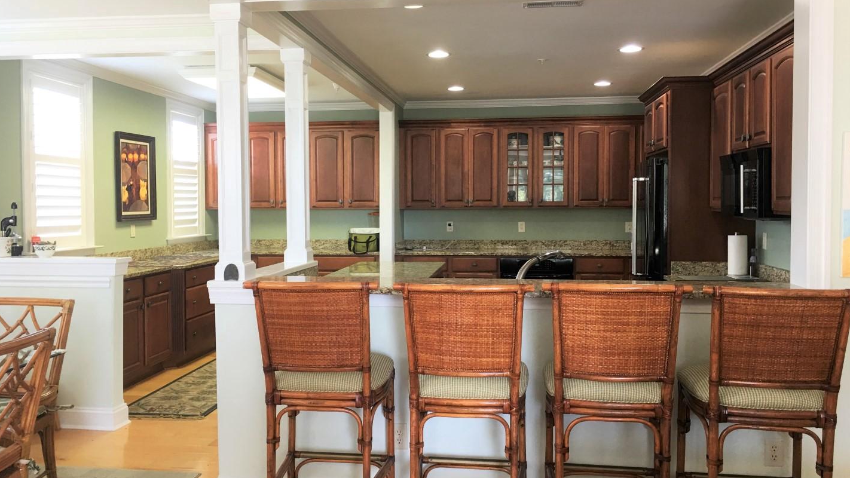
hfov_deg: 61.0
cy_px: 234
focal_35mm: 32
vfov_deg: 36.7
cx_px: 422
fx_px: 721
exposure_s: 1/15
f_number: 2.2
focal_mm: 4.15
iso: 25
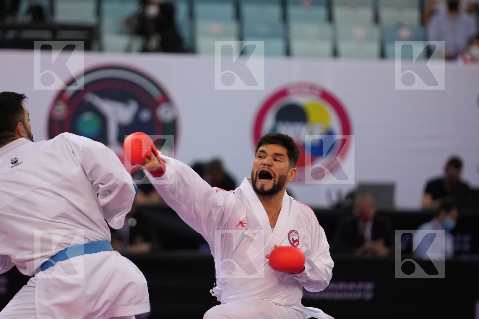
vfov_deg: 4.6
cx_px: 240
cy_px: 160
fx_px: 3951
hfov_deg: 6.9
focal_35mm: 297
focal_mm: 198
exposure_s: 1/1000
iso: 1600
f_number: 2.8
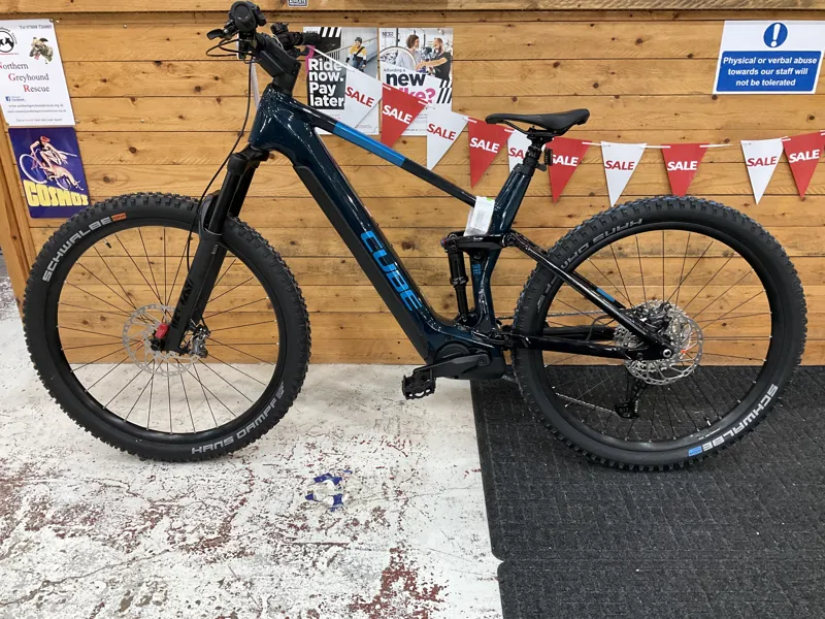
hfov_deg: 61.7
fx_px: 691
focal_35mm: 29
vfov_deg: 48.2
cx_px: 412
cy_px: 310
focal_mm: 3
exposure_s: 1/50
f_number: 1.8
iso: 100
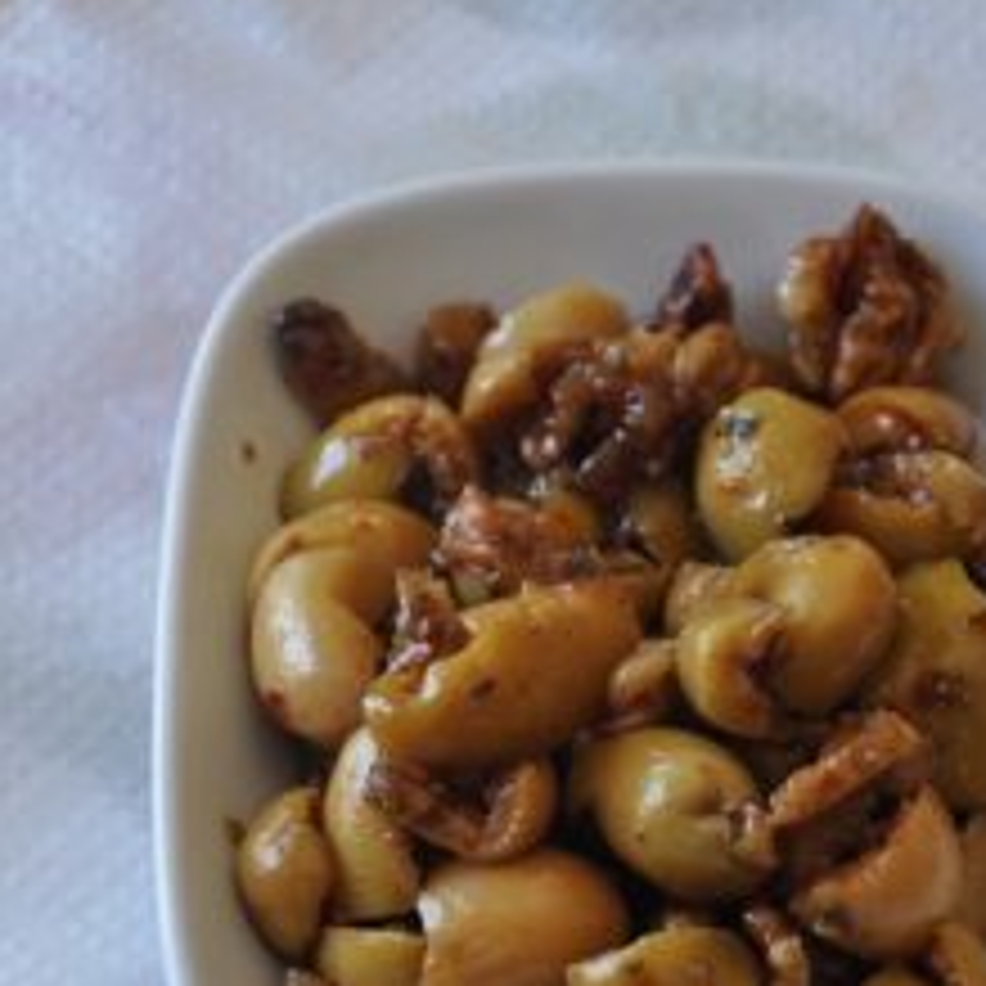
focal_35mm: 245
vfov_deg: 7.2
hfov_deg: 7.2
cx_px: 608
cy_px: 585
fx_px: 7888
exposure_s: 1/60
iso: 450
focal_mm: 105
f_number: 5.6
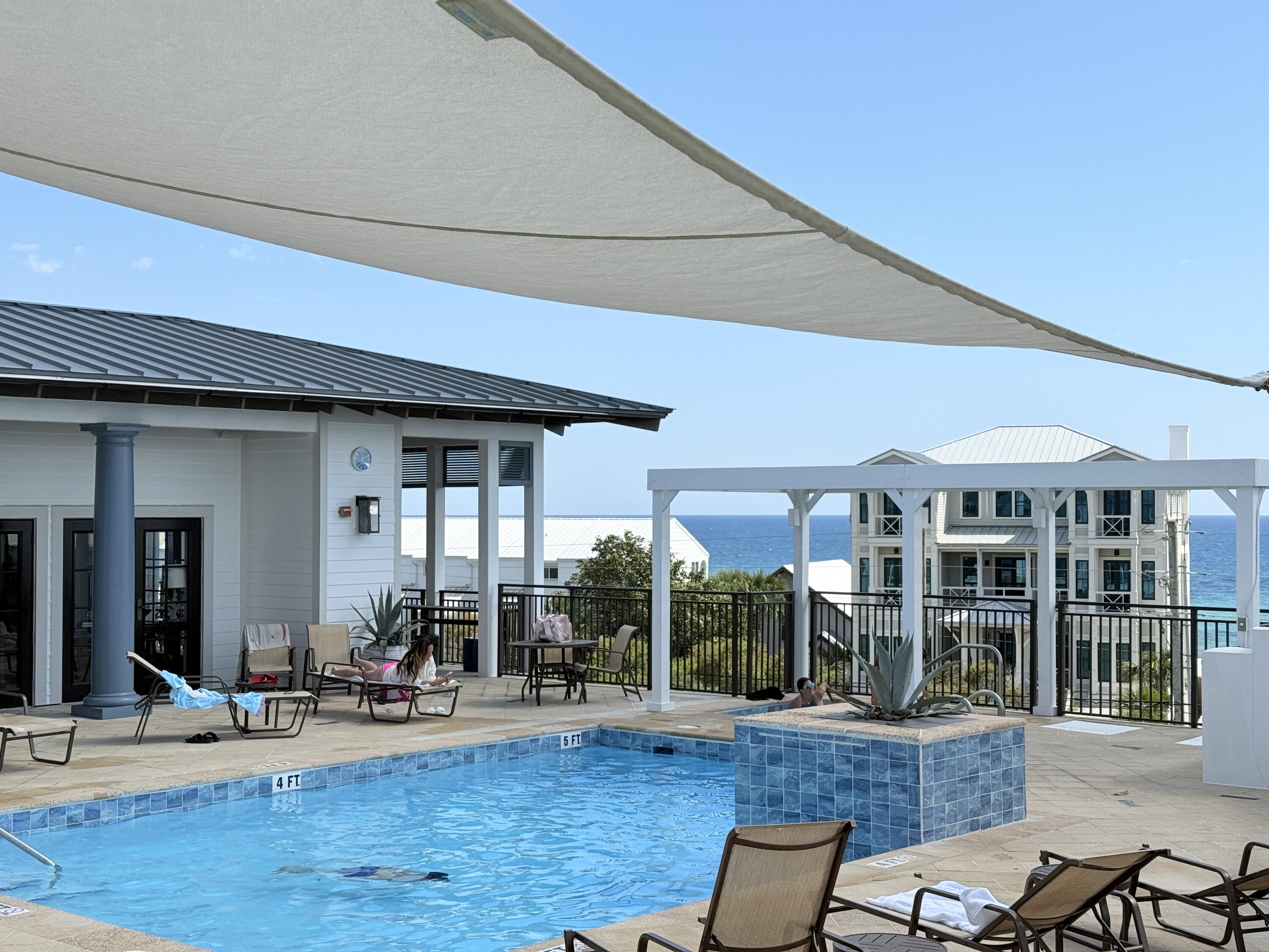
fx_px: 1760
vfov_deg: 30.3
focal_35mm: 48
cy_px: 476
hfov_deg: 39.7
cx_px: 634
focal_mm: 6.76
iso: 64
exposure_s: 1/5587
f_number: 1.78
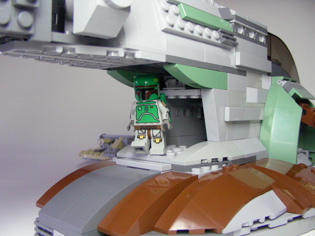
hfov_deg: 49.0
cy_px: 118
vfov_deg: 37.7
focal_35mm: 38
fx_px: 346
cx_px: 158
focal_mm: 6.3
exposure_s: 1/71.3
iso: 400
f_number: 3.5
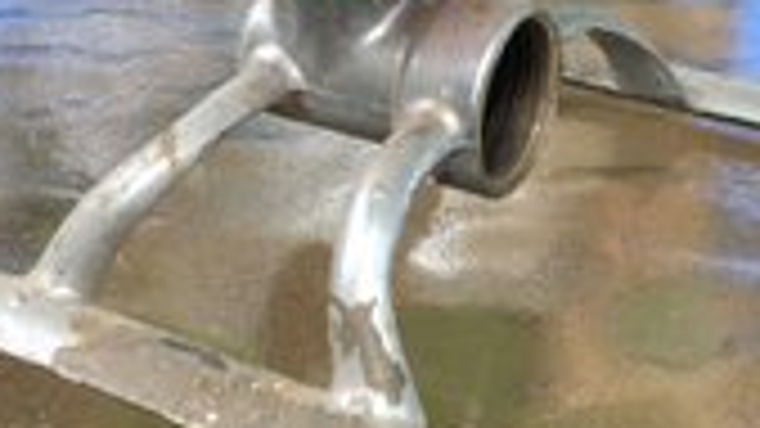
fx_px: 1290
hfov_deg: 32.7
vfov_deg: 18.8
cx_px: 456
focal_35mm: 64
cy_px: 169
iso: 32
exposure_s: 1/120
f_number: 2.2
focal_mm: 4.15
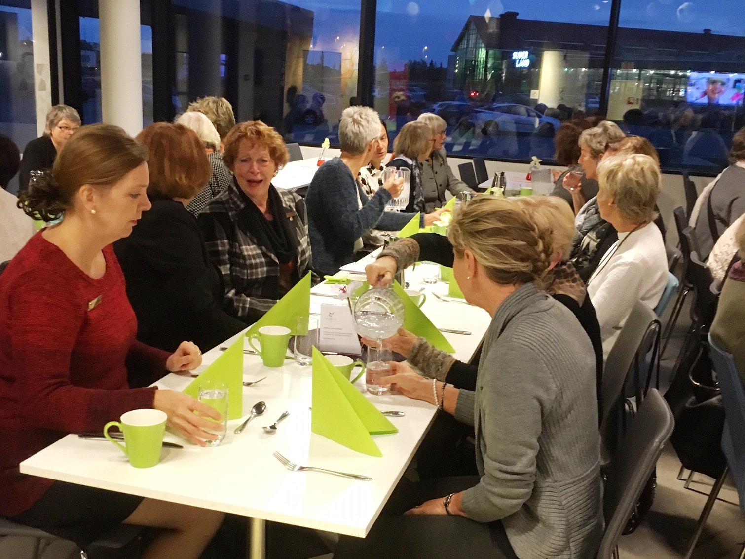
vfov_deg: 48.2
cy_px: 280
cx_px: 372
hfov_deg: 61.7
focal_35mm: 29
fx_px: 624
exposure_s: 1/33
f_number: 2.2
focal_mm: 4.15
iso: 250
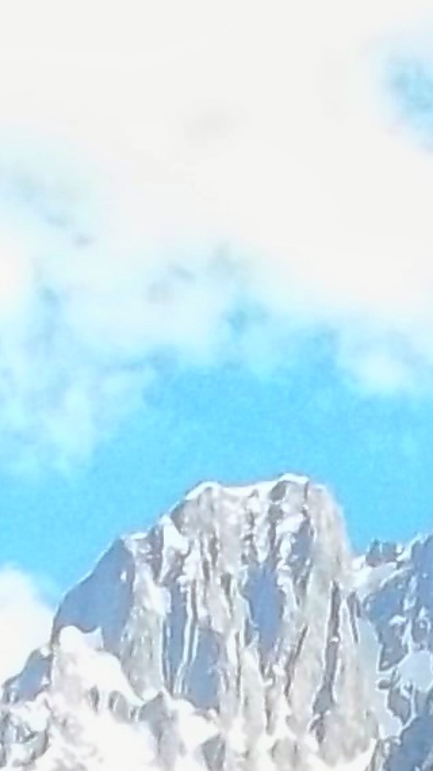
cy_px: 1943
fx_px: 5002
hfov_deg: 4.9
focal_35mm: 245
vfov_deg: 8.0
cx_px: 564
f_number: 5.5
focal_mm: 5.7
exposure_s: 1/160
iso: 80
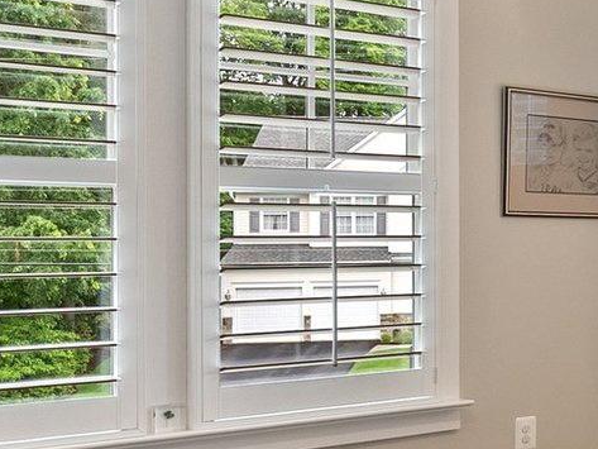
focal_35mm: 65
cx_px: 874
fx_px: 1123
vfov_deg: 22.6
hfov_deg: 24.1
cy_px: 240
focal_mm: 16
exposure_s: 1.3
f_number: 8
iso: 640
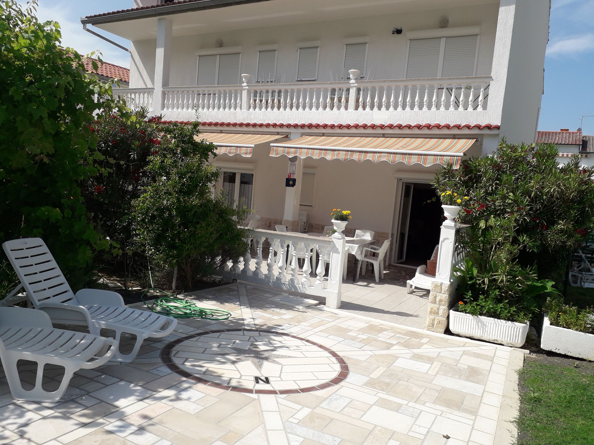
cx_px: 297
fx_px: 463
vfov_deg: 51.4
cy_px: 222
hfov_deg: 65.3
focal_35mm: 27
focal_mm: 3.6
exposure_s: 1/1848
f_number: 1.9
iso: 40
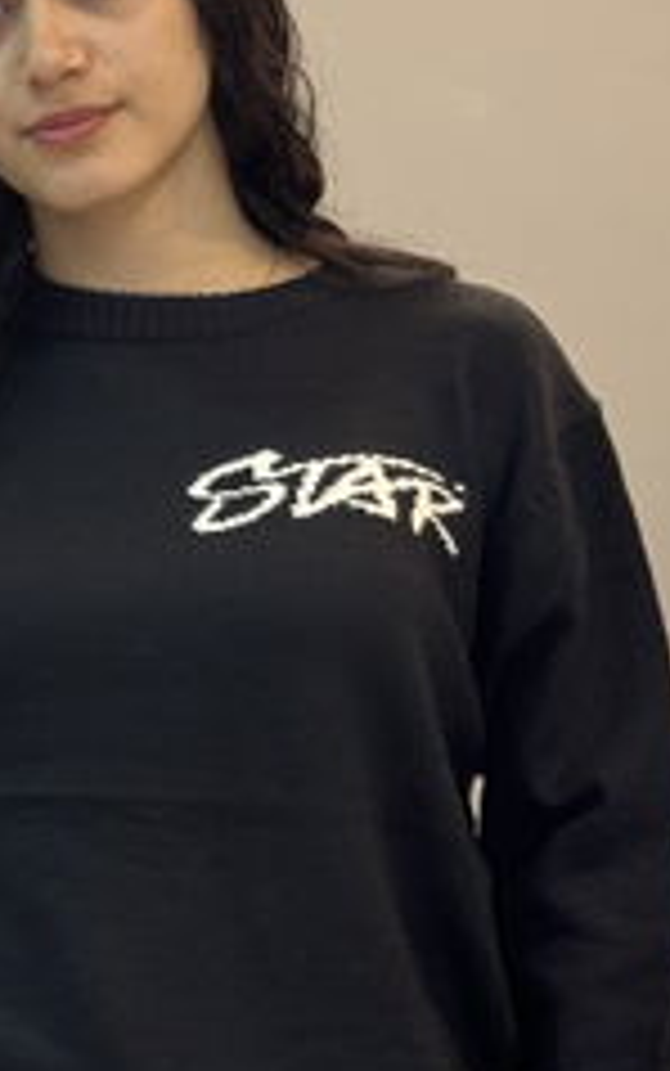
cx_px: 18
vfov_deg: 18.3
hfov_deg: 11.4
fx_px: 3327
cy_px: 601
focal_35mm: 114
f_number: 1.78
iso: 64
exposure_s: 1/50
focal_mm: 6.76
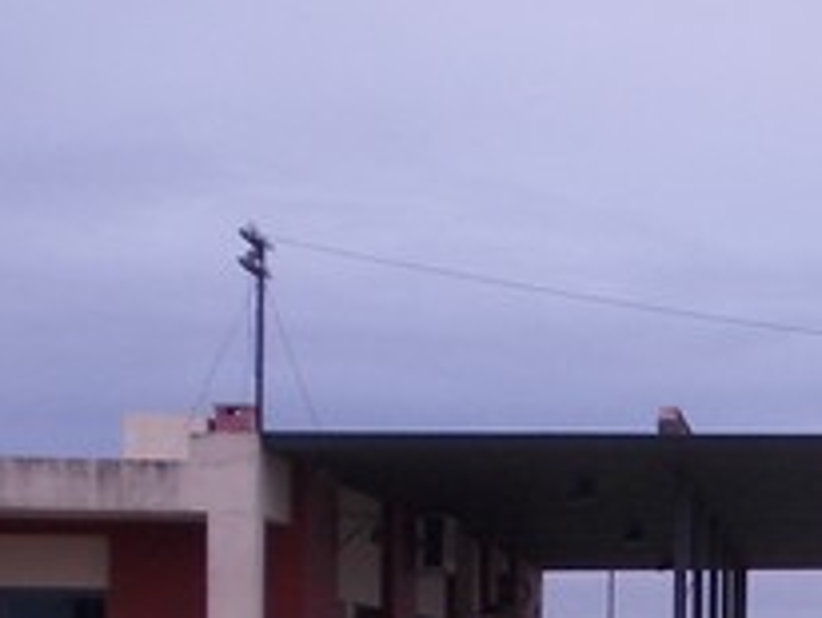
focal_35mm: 141
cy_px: 849
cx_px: 946
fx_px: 3352
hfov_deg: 13.6
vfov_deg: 10.3
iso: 80
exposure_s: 1/200
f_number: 3.1
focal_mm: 5.3
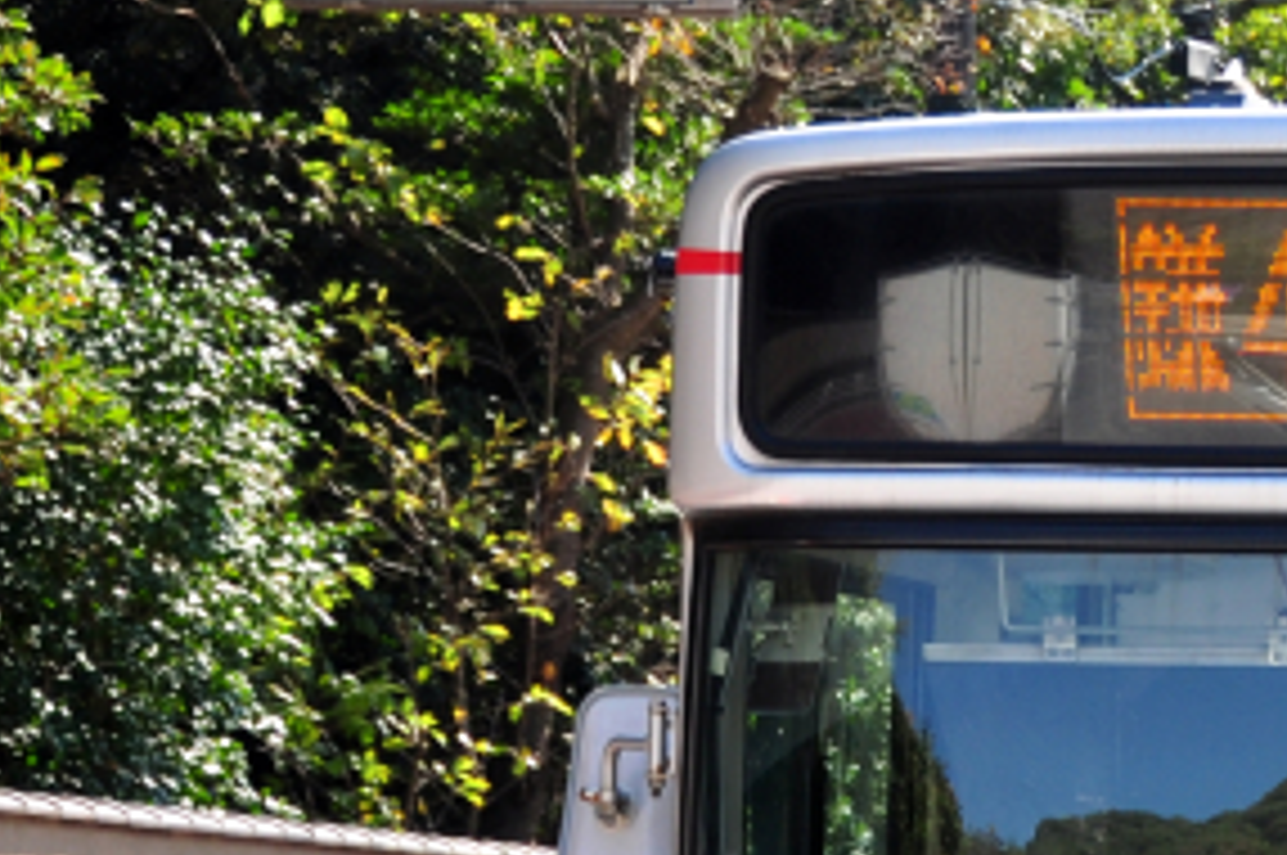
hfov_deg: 9.2
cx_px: 2164
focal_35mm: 215
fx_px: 7677
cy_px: 1256
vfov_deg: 6.3
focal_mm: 40
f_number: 4.5
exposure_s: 1/200
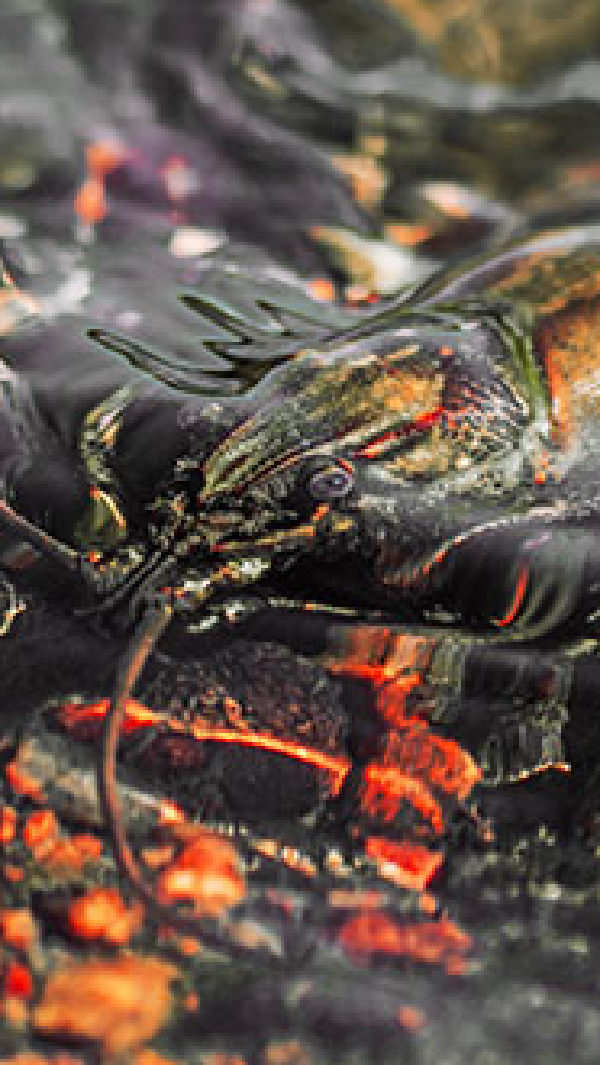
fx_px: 9404
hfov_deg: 3.7
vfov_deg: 6.5
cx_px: 545
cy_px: 531
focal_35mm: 333
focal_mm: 210
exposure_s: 1/250
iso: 180
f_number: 6.3
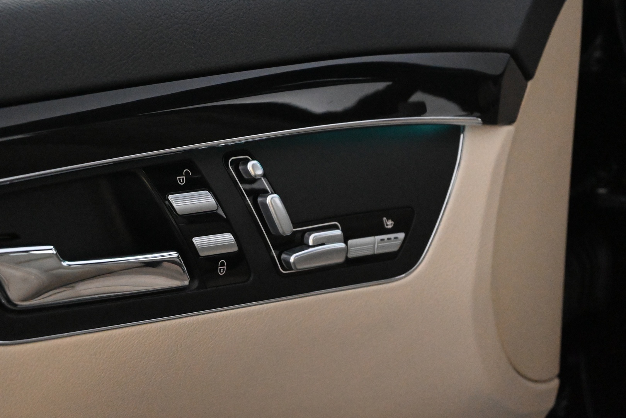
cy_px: 209
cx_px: 313
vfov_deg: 18.2
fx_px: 1304
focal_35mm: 75
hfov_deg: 27.0
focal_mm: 50
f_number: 6.3
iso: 12800
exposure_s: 1/80
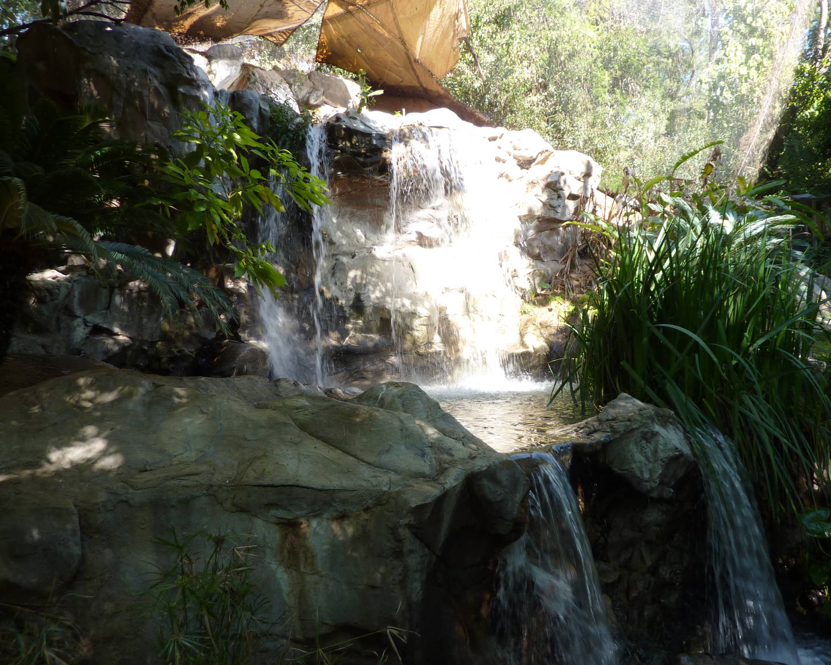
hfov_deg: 64.0
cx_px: 449
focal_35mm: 27
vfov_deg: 53.2
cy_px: 336
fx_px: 664
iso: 80
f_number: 3.3
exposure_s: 1/80
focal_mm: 4.1
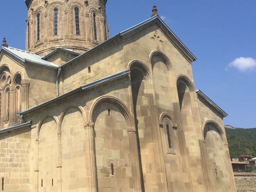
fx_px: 325
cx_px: 69
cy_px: 79
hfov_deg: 41.9
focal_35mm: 44
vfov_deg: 32.8
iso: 32
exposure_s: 1/2326
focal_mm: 4.15
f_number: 2.2
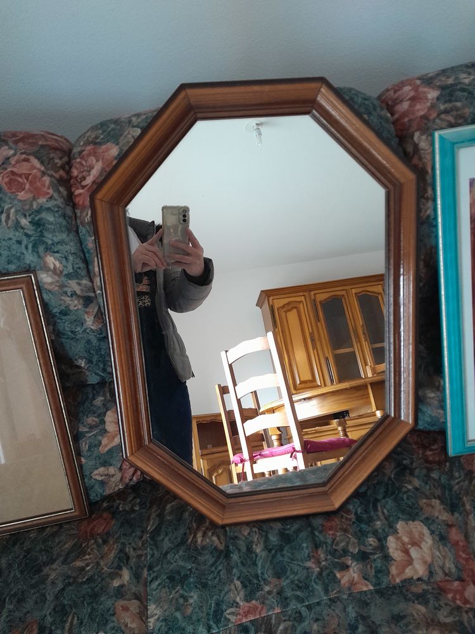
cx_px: 238
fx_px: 494
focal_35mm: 27
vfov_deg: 65.3
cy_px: 317
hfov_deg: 51.4
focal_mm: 4
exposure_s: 1/33
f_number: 1.8
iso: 500
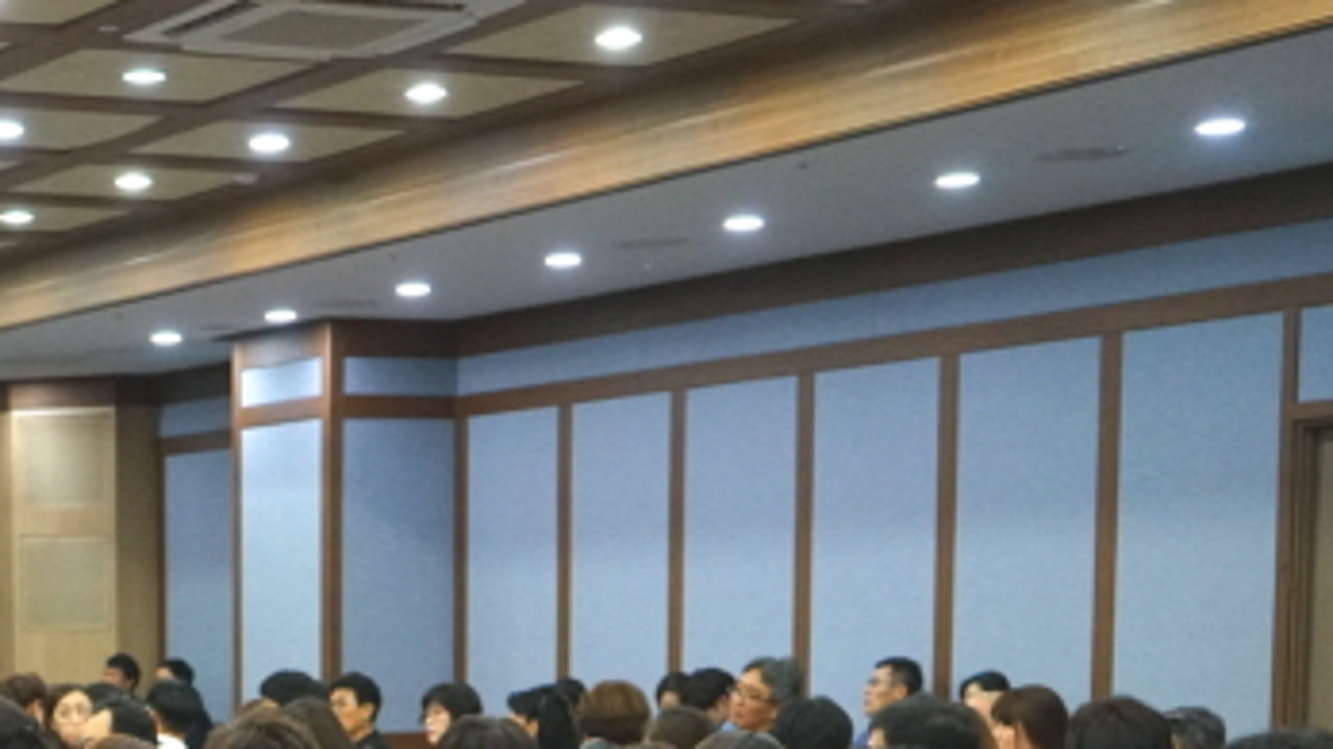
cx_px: -131
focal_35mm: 87
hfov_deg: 23.0
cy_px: 1004
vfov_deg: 13.3
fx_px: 3074
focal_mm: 36
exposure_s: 1/160
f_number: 4
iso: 2500
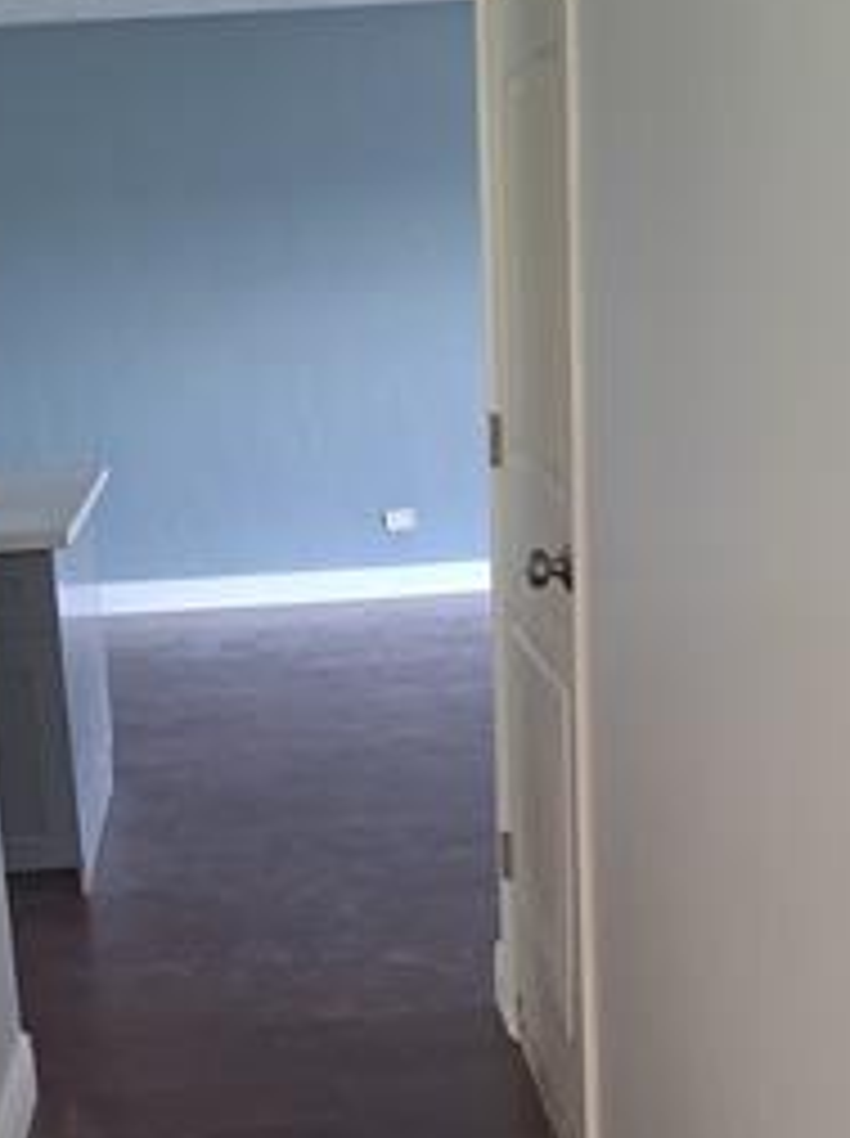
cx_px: 297
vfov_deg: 33.5
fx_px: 1871
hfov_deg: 25.5
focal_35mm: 57
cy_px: 778
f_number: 1.8
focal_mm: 5.23
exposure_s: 1/60
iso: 250
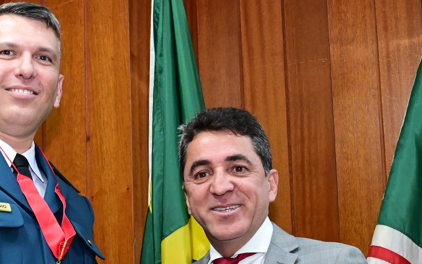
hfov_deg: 17.9
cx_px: 68
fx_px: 1322
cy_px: 269
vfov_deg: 11.3
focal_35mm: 115
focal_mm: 36
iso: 4000
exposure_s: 1/125
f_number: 4.5
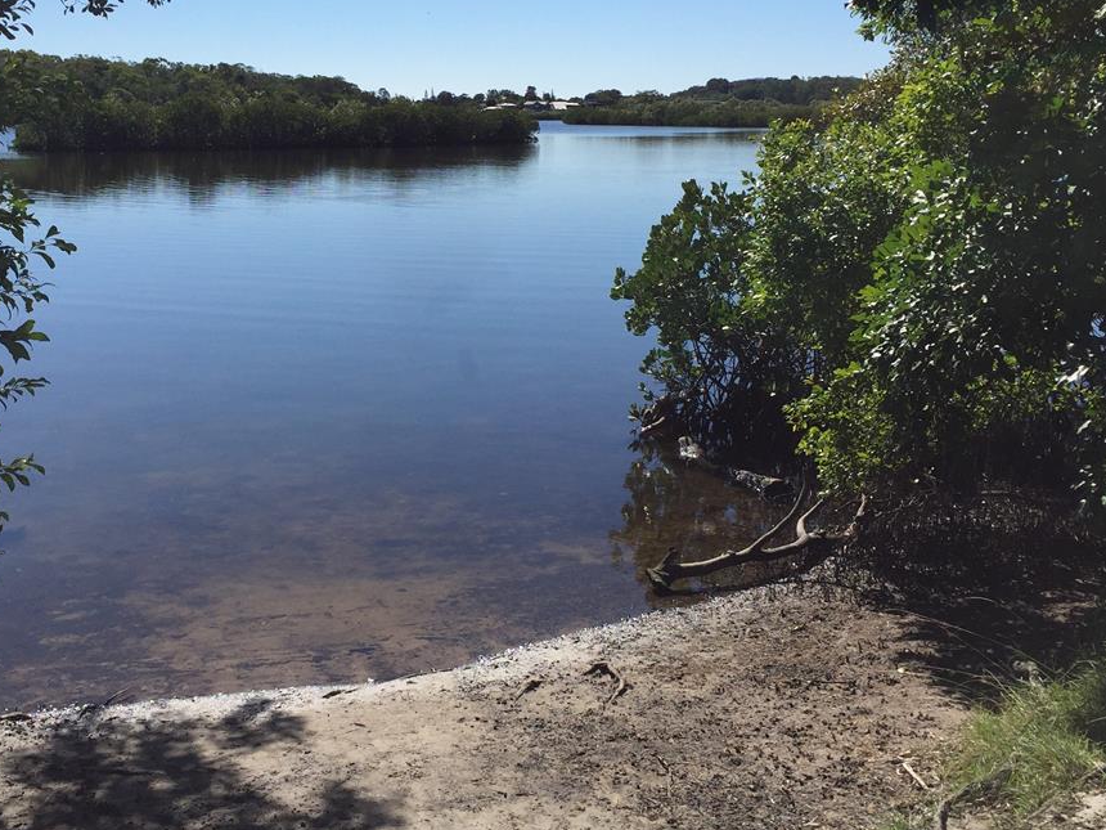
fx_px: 1406
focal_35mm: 44
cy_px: 373
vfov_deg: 32.8
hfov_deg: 42.9
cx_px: 493
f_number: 2.2
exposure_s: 1/3300
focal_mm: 4.15
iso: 32
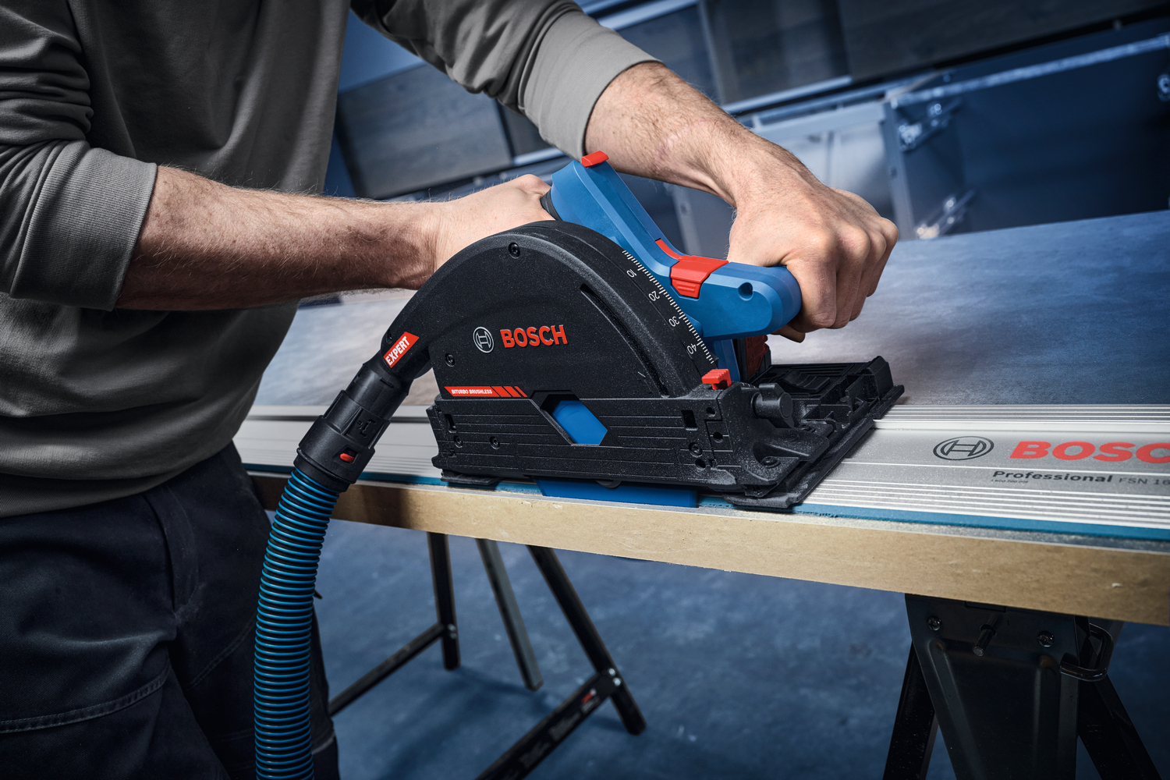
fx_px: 991
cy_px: 390
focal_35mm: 30
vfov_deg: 43.0
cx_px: 585
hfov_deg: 61.1
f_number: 5.6
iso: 800
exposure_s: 1/125
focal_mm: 30.5
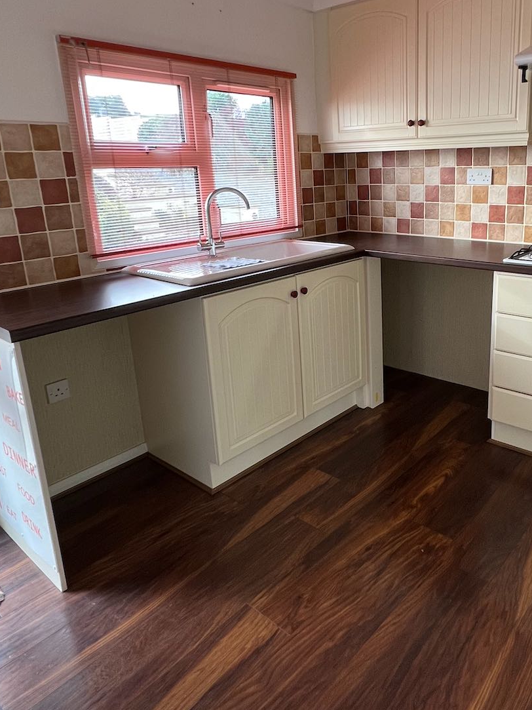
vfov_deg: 71.1
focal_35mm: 24
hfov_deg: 55.5
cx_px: 358
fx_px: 492
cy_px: 297
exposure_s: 1/99
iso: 125
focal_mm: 1.57
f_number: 1.8
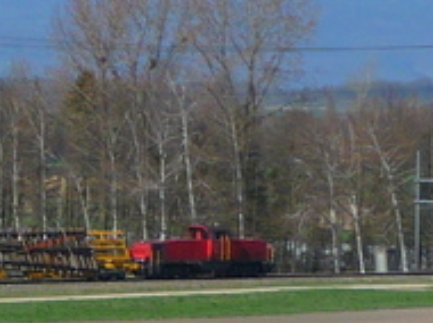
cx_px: -540
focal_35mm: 253
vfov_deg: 5.9
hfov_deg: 7.4
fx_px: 3161
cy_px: 146
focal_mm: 8
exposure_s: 1/1000
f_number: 4.2
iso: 100
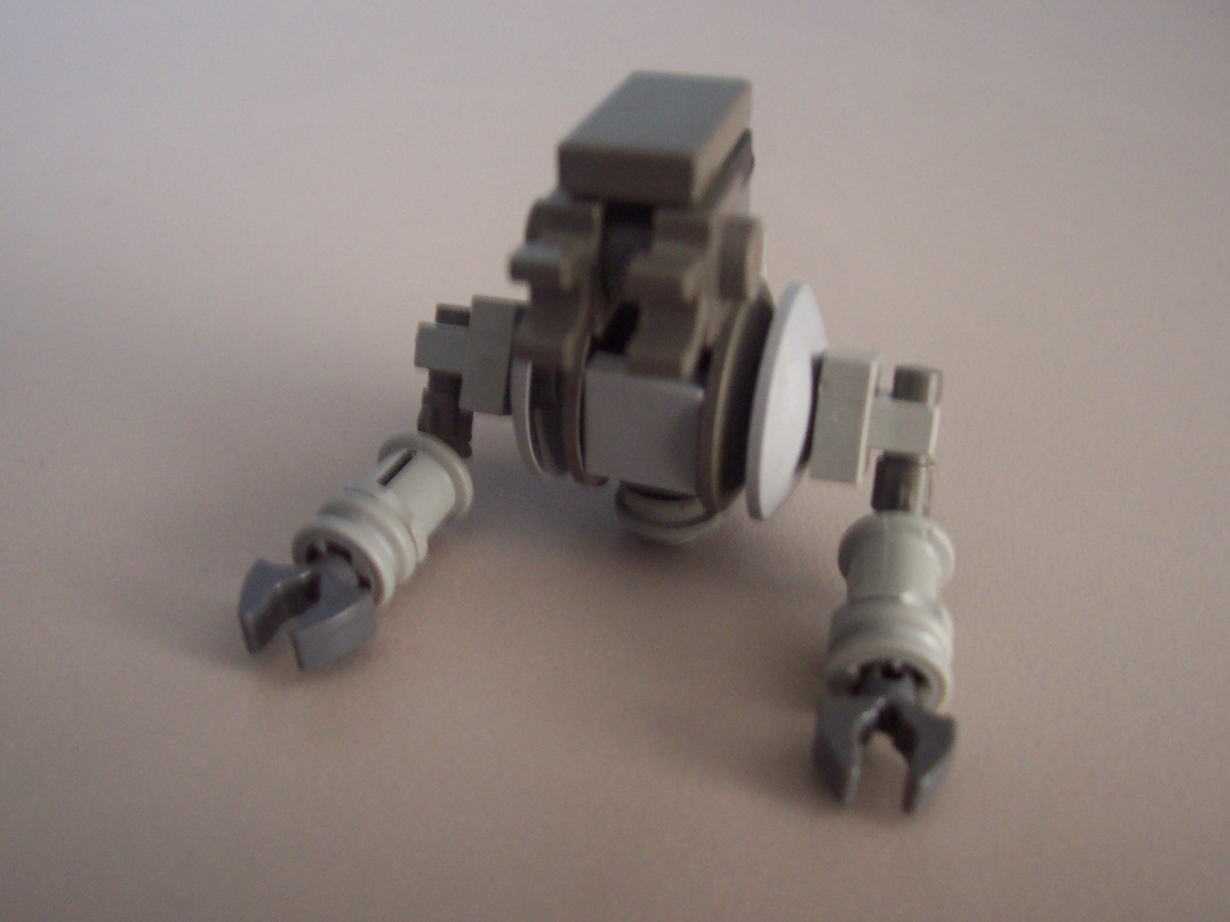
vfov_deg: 38.7
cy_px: 461
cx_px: 615
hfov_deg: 50.1
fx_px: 1315
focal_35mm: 37
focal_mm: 5.6
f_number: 2.8
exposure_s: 1/8
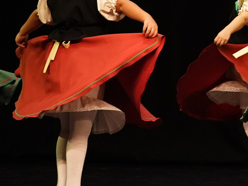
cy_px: -103
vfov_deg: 3.1
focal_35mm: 477
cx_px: 341
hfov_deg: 4.1
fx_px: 3417
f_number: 2.8
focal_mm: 114
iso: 1250
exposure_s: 1/400
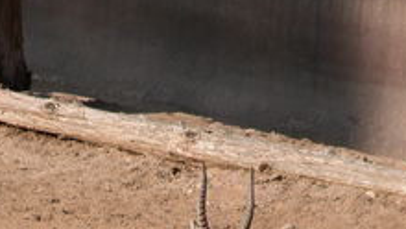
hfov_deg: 4.0
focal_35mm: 546
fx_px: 5881
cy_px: 270
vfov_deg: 2.2
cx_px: 122
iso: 100
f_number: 5.3
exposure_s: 1/350
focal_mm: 71.2
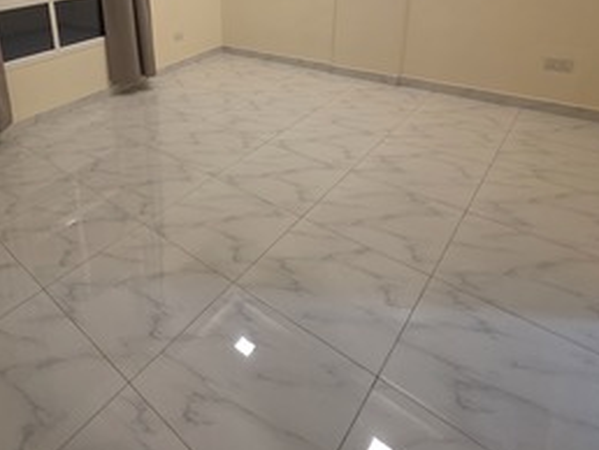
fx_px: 398
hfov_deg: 69.5
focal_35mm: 23
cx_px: 157
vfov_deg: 53.2
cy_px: 64
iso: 160
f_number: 1.9
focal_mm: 2.2
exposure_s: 1/50
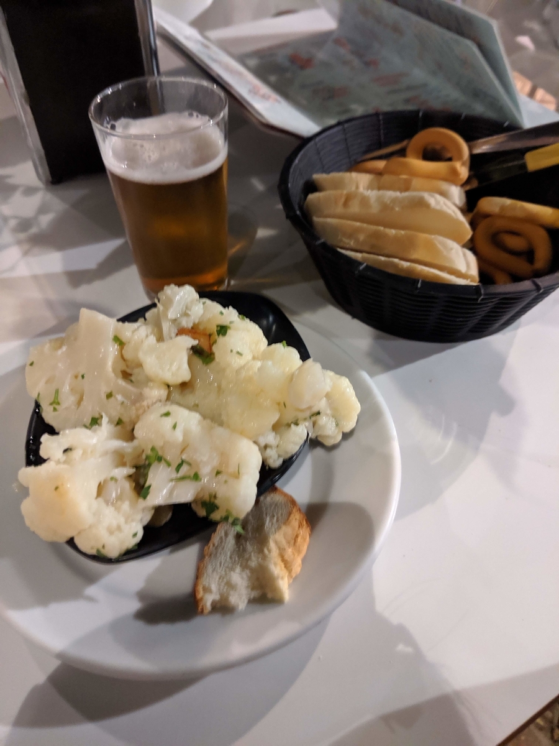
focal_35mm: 27
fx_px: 581
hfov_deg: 51.4
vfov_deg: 65.3
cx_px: 280
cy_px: 373
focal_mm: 4.44
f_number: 1.8
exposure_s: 1/33.3
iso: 836
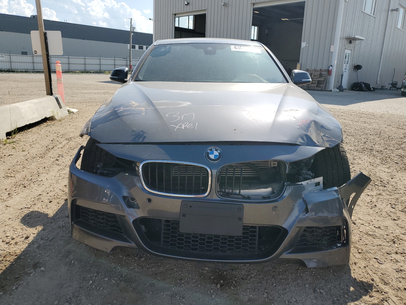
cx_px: 203
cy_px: 152
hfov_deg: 67.3
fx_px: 305
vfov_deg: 53.1
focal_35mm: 26
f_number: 1.5
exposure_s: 1/5000
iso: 50
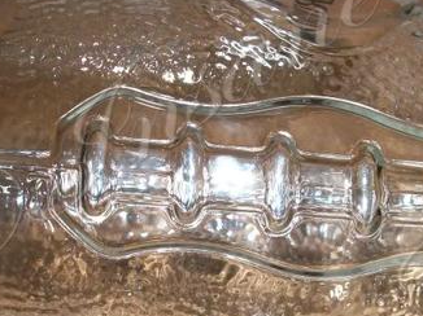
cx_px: 270
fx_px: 1050
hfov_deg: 22.7
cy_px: 206
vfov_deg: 17.1
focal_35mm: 86
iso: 250
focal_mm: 6.3
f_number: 3.1
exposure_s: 1/125
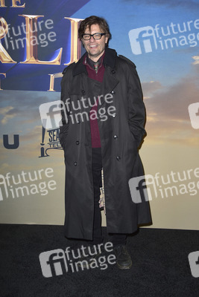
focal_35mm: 42
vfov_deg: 46.4
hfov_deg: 31.9
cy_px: 148
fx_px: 348
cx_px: 100
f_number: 6.3
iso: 320
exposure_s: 1/250
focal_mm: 42
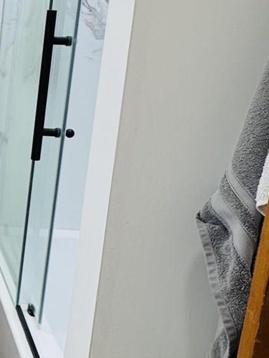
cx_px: -164
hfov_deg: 20.3
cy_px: 126
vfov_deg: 32.5
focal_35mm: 59
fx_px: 612
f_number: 2.2
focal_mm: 2.22
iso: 50
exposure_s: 1/120
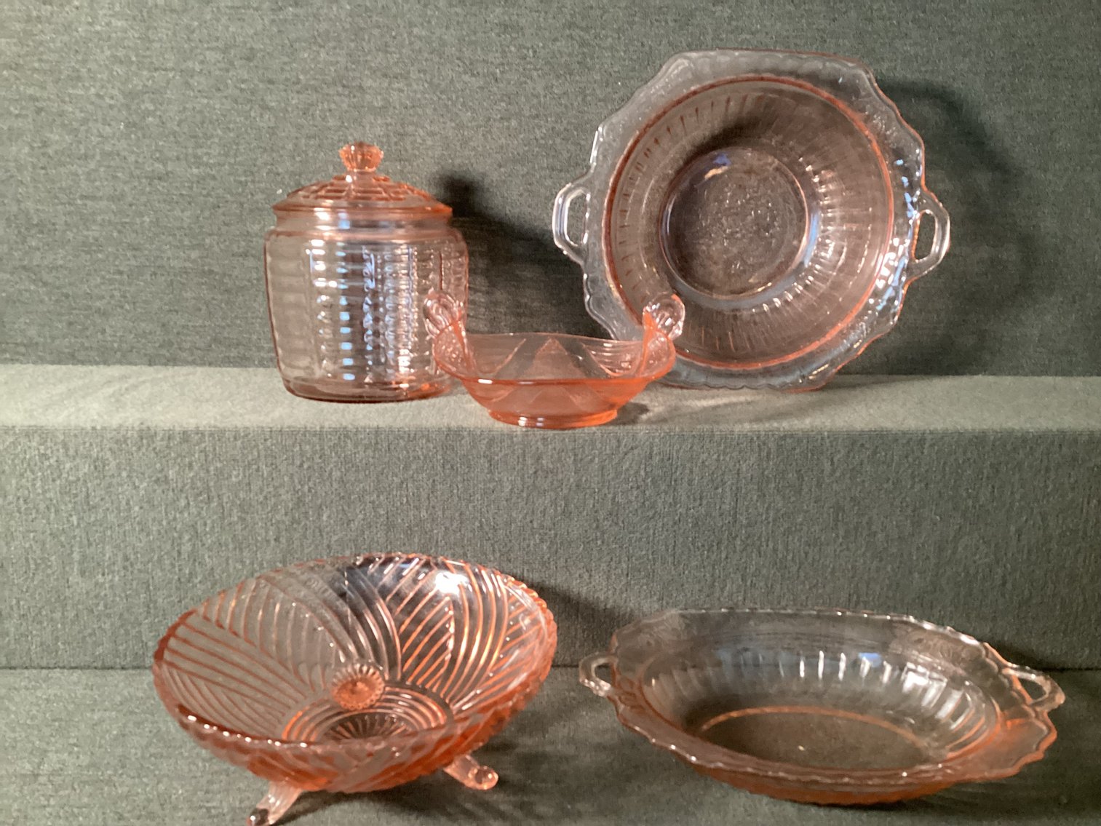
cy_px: 413
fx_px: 986
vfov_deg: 45.4
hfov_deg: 58.3
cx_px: 550
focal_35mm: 31
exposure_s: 1/30
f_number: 2.4
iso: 500
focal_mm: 3.3
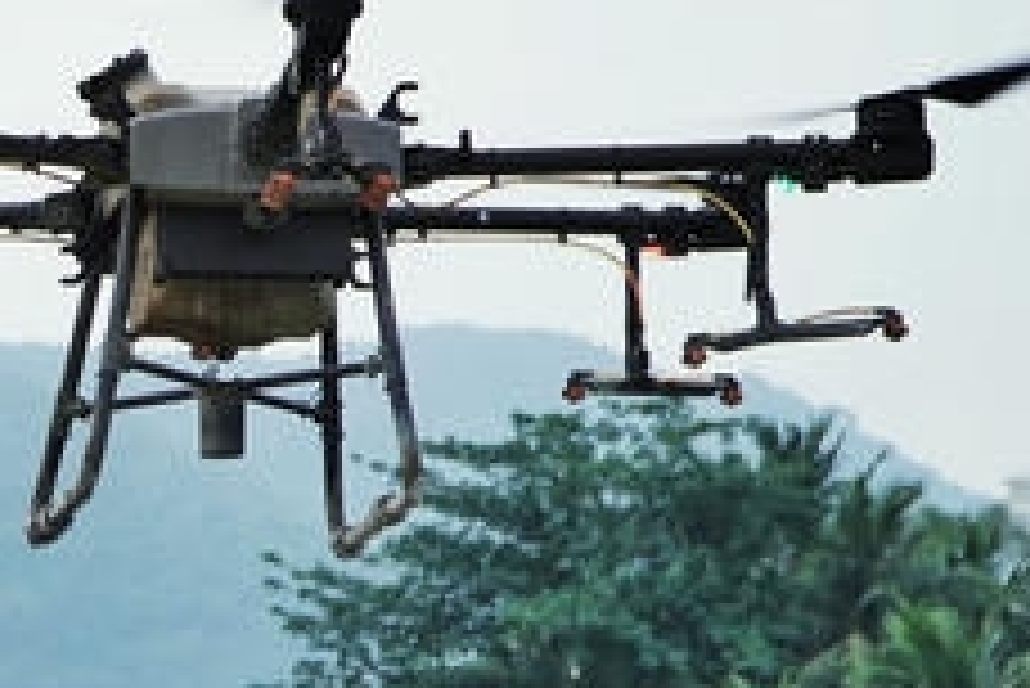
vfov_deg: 7.7
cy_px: 713
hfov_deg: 11.1
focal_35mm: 178
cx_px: -517
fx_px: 5096
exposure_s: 1/320
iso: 320
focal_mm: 34
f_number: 4
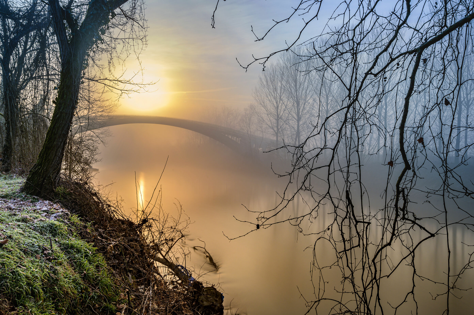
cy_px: 158
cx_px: 237
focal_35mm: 30
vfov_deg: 43.6
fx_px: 395
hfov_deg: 62.0
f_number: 16
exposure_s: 30
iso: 100
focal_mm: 30
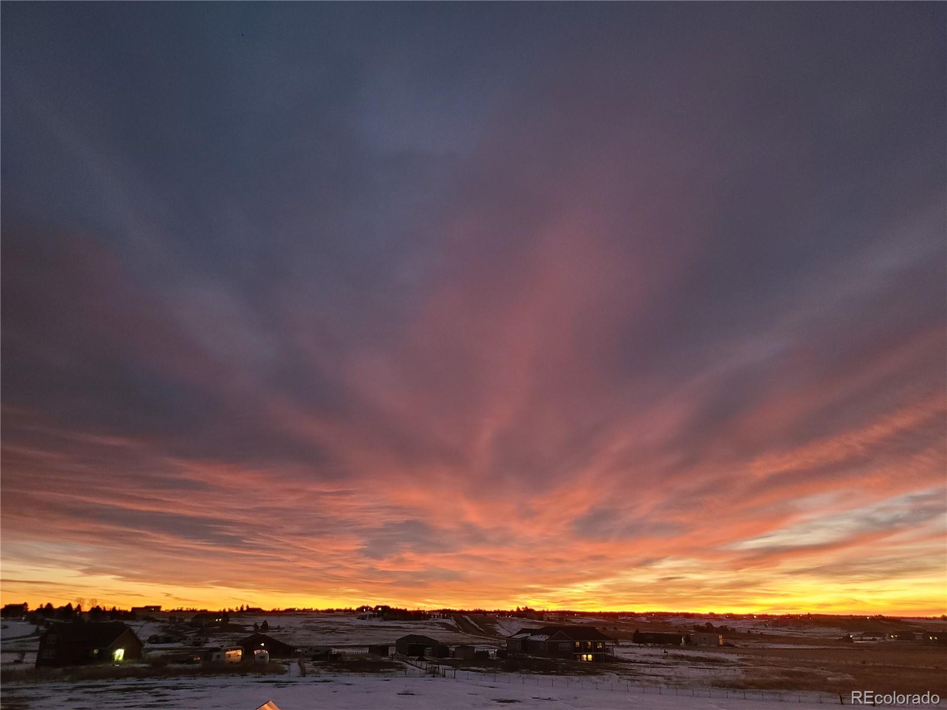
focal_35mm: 26
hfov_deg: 67.3
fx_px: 711
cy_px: 355
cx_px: 474
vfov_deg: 53.1
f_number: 1.8
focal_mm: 5.4
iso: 640
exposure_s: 1/24
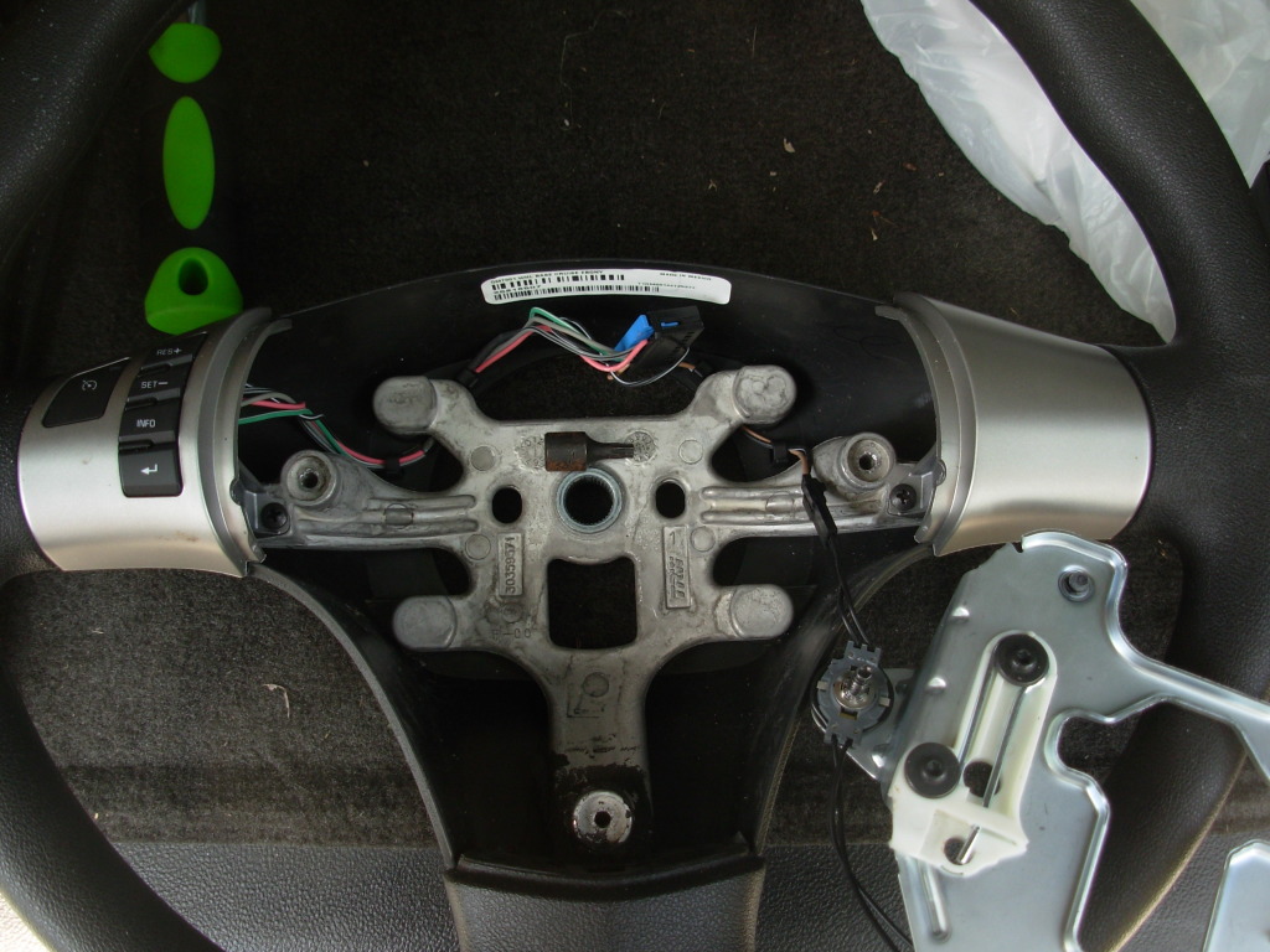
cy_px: 476
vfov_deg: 37.7
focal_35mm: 38
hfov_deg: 49.0
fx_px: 1394
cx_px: 635
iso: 50
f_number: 2.9
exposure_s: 1/78
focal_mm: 6.3
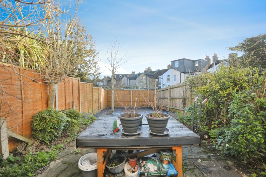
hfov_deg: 100.4
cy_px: 88
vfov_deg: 77.2
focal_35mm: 15
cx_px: 133
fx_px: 111
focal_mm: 10
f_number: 6.3
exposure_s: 1/160
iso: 200
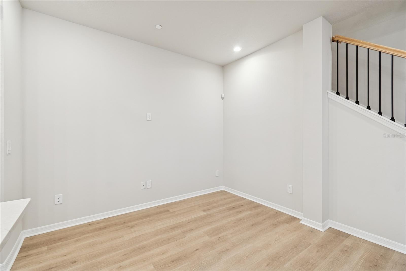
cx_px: 203
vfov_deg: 77.3
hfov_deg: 100.4
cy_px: 136
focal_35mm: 15
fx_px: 169
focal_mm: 10
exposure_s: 1/10
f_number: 7.1
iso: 100
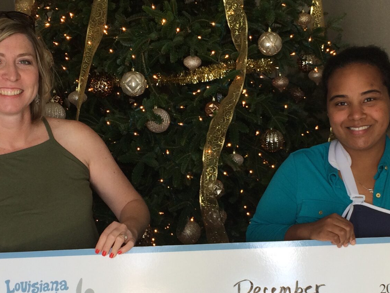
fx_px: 744
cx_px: 230
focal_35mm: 66
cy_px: 188
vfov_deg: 22.2
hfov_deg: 29.3
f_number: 2.2
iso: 40
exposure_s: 1/60
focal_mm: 4.15
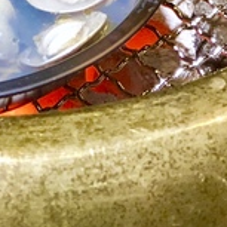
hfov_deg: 6.2
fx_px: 2077
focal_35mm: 280
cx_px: -74
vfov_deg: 6.2
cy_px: -134
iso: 250
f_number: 2.8
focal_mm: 6.6
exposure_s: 1/60
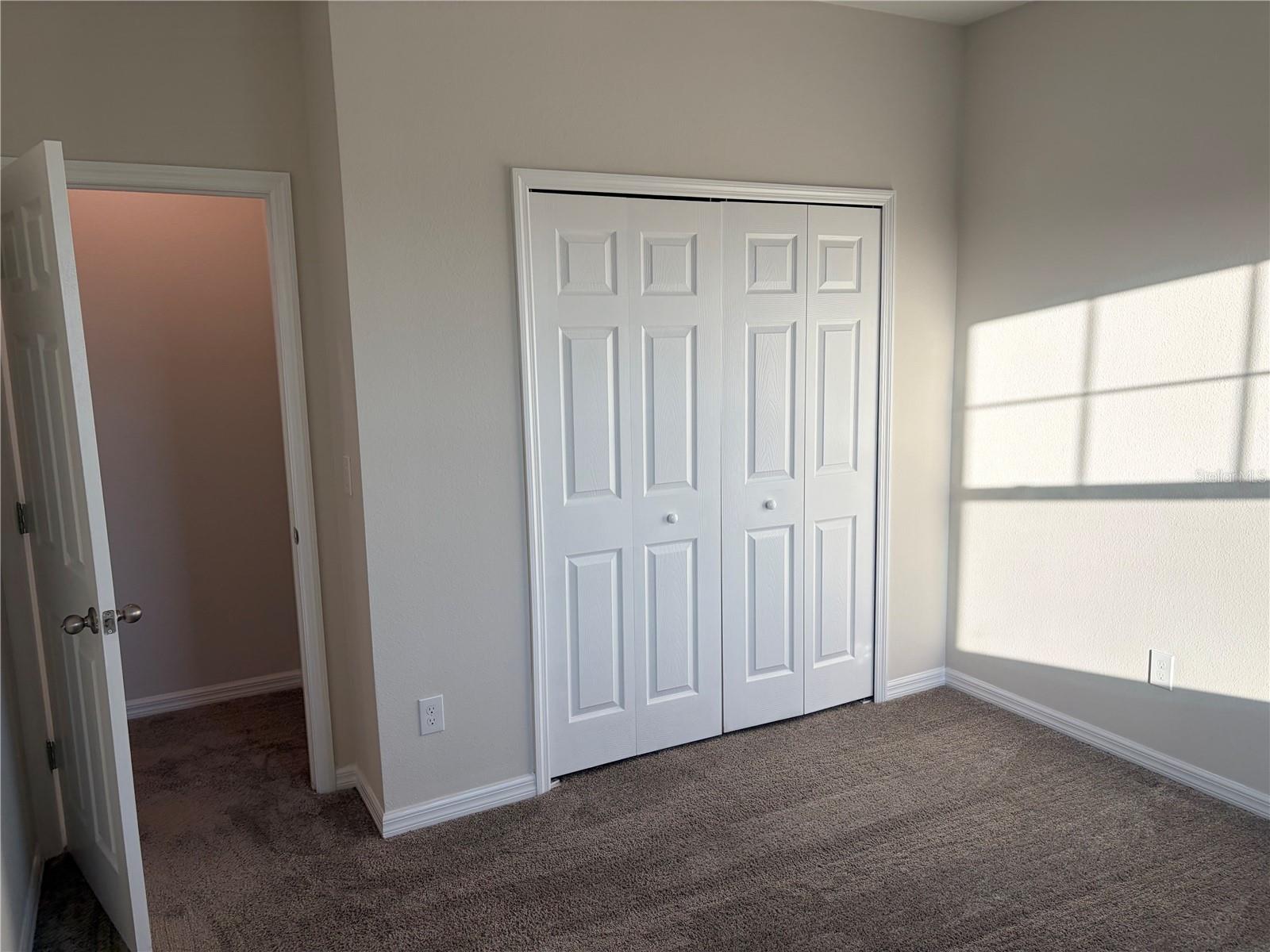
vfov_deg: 53.1
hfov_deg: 67.3
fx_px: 954
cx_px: 635
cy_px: 476
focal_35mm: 26
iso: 50
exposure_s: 1/307
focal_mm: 5.96
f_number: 1.6
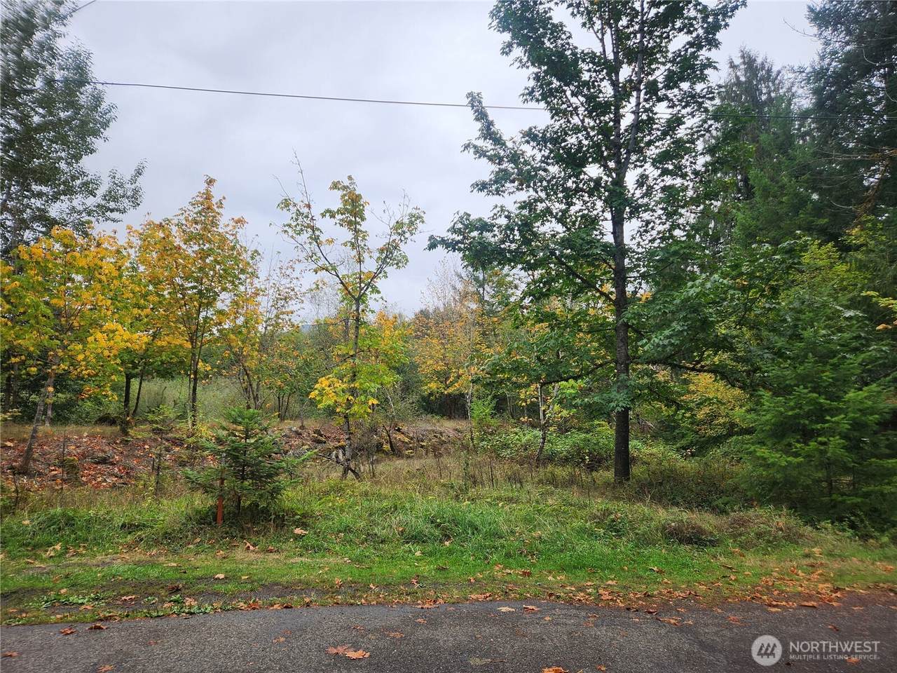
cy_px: 336
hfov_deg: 73.9
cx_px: 448
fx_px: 596
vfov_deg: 58.9
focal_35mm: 23
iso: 20
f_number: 1.8
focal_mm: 5.4
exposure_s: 1/664
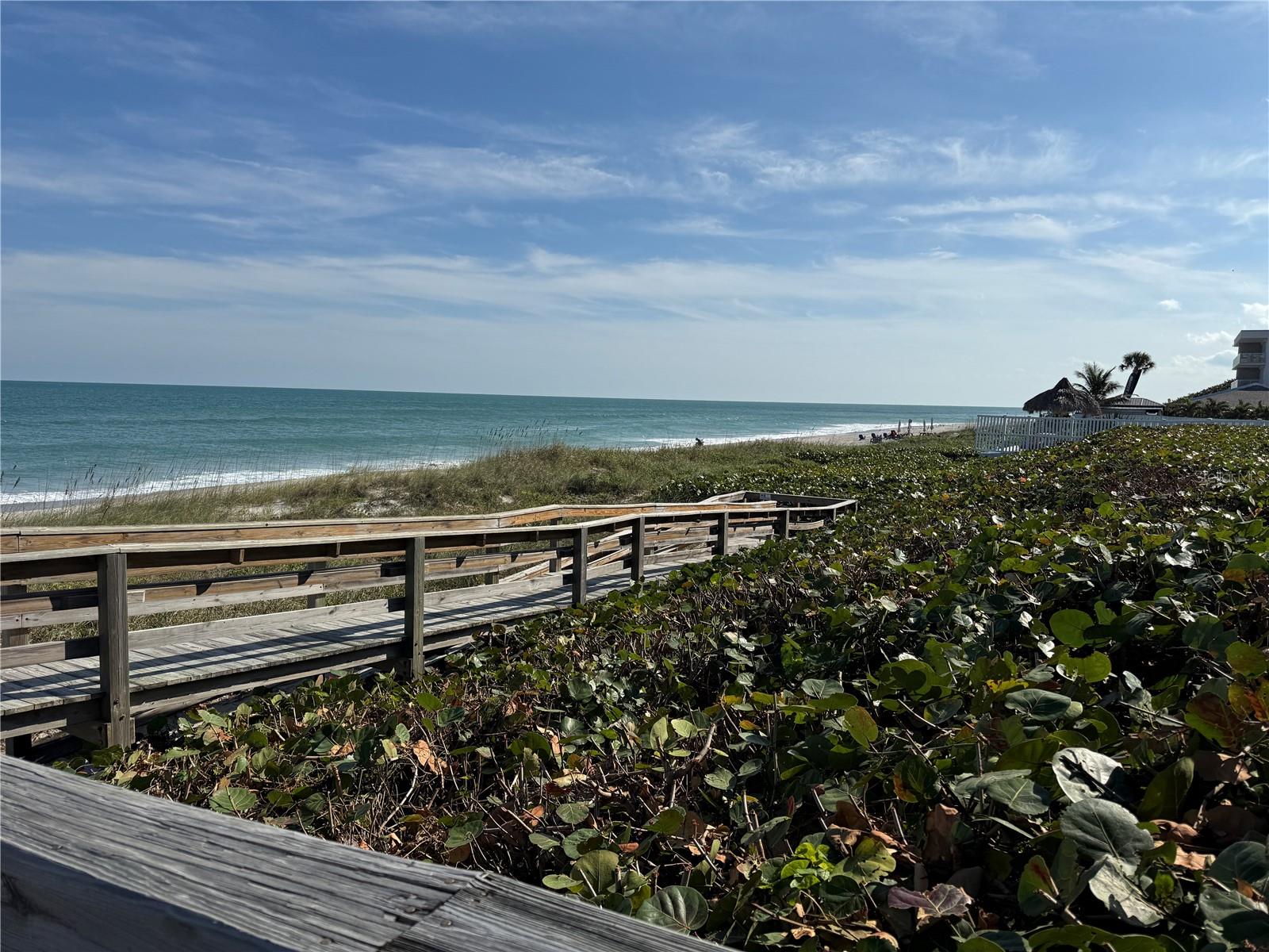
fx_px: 880
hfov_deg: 71.6
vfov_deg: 56.8
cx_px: 634
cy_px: 476
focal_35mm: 24
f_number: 1.78
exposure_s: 1/10309
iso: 80
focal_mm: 6.76
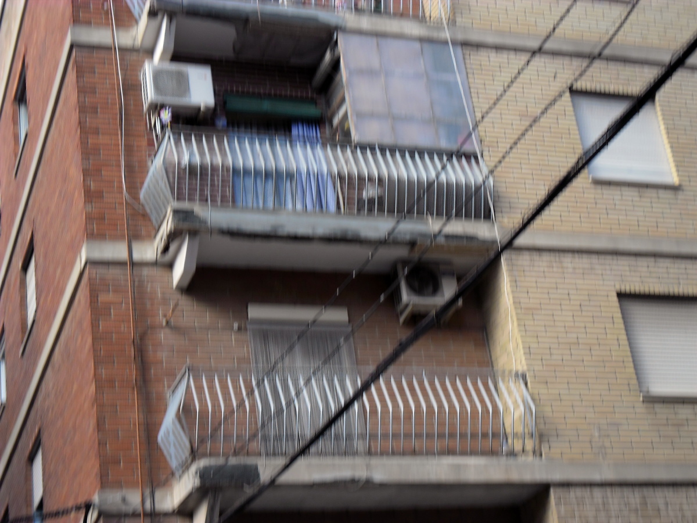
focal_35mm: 74
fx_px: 1490
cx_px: 348
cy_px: 262
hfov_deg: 26.3
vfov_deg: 19.9
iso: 80
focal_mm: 13.2
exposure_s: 1/133
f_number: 3.9
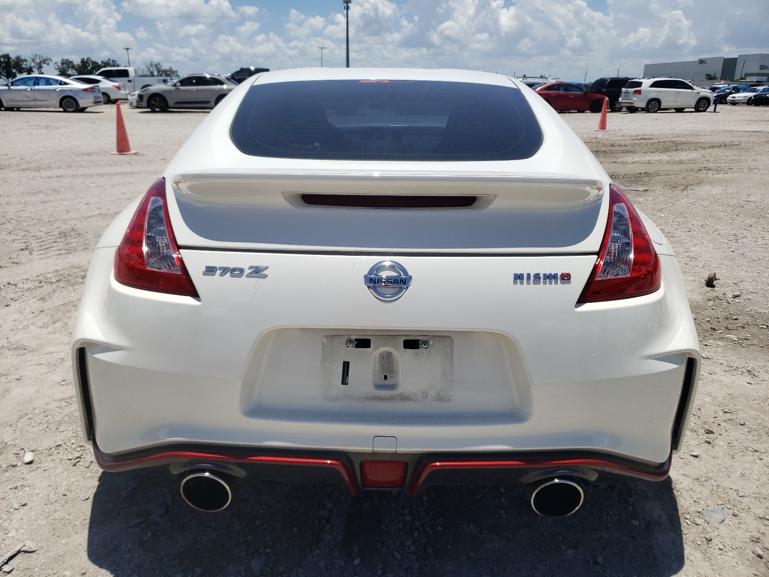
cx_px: 384
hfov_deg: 67.3
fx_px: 578
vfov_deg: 53.1
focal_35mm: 26
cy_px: 288
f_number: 1.5
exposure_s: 1/5000
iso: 50
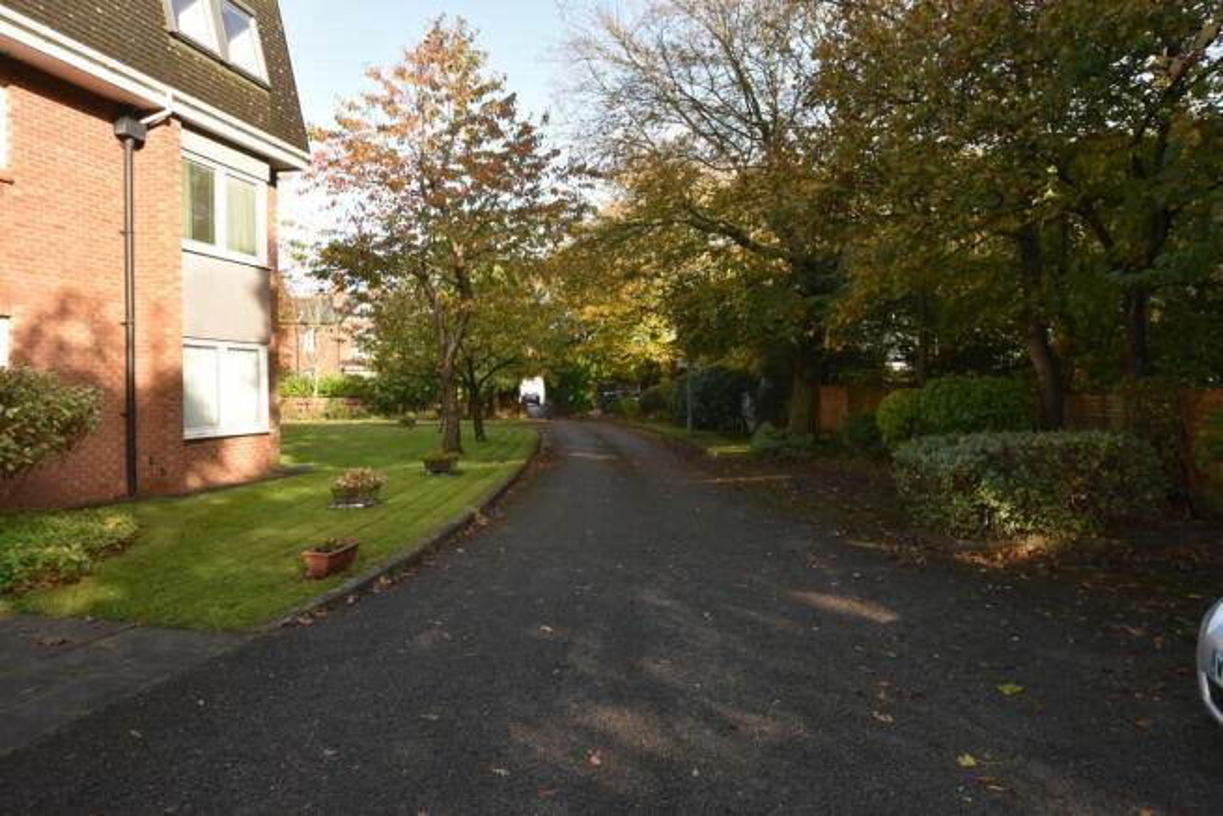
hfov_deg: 73.7
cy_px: 408
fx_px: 815
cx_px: 612
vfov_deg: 53.2
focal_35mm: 24
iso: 800
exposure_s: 1/320
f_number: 8
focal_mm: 16
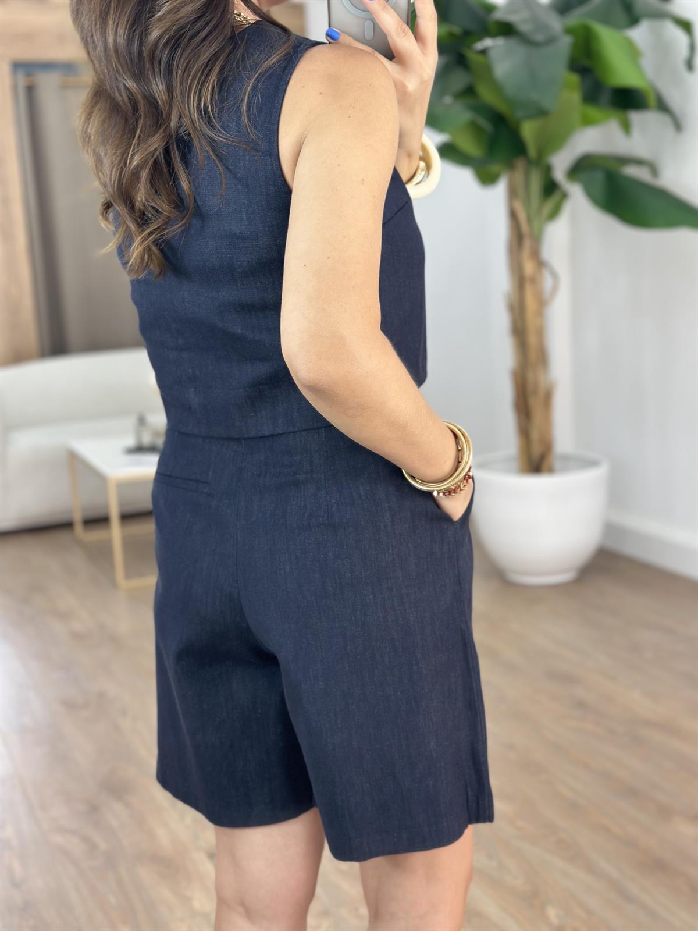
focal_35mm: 48
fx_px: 1291
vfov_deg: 39.7
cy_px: 466
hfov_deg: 30.3
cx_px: 349
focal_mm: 6.86
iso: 64
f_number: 1.78
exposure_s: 1/100
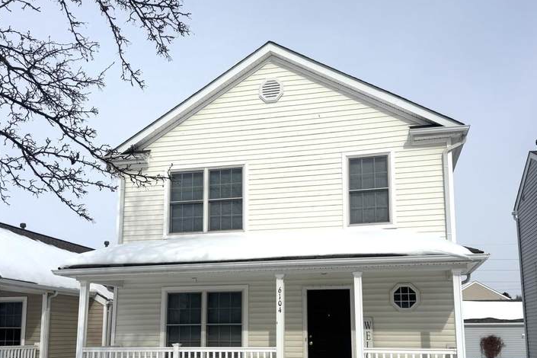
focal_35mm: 34
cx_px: 271
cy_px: 265
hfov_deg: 55.8
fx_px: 507
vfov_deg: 38.0
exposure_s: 1/15152
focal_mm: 6.76
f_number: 1.78
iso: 64
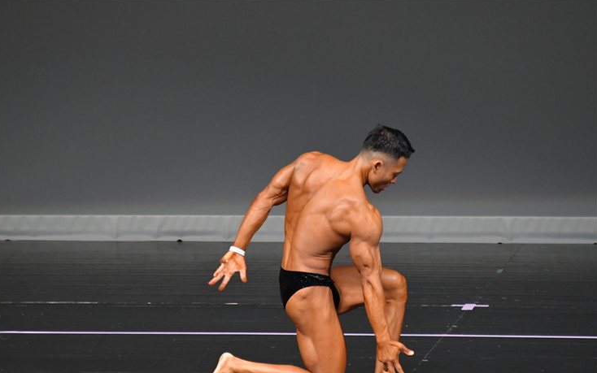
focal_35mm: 484
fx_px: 7876
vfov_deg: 2.7
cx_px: 283
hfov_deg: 4.3
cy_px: 206
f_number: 5.6
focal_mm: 300
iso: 4000
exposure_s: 1/400
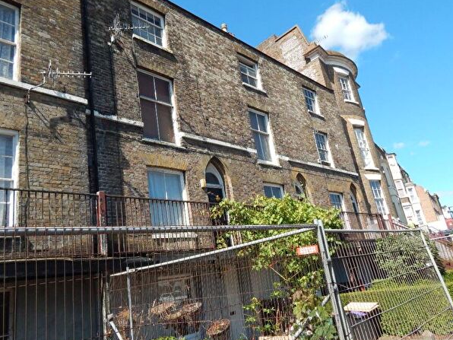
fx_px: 353
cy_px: 172
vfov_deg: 51.4
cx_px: 217
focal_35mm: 27
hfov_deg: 65.3
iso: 125
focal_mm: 4
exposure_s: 1/1000
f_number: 3
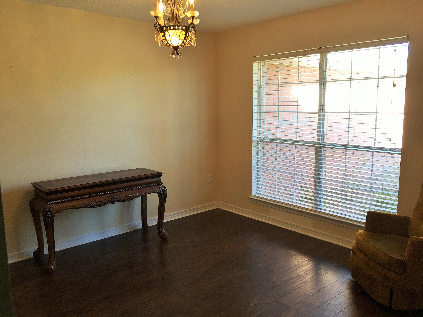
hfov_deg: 61.7
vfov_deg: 48.2
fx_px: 354
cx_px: 212
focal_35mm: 29
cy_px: 158
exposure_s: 1/40
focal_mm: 4.15
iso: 32
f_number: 2.2
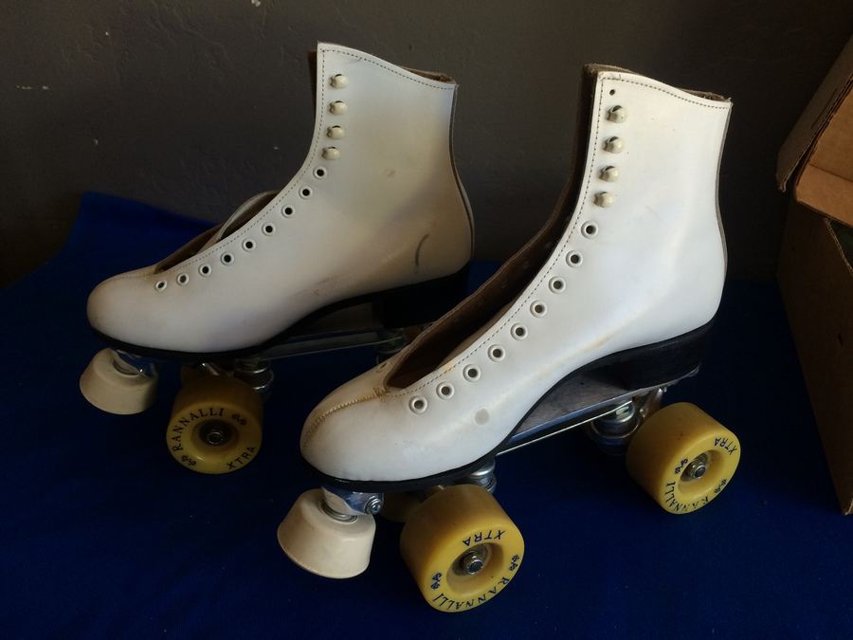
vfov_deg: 48.2
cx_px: 426
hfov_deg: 61.7
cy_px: 320
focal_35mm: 29
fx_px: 715
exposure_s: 1/40
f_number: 2.2
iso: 40
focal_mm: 4.15
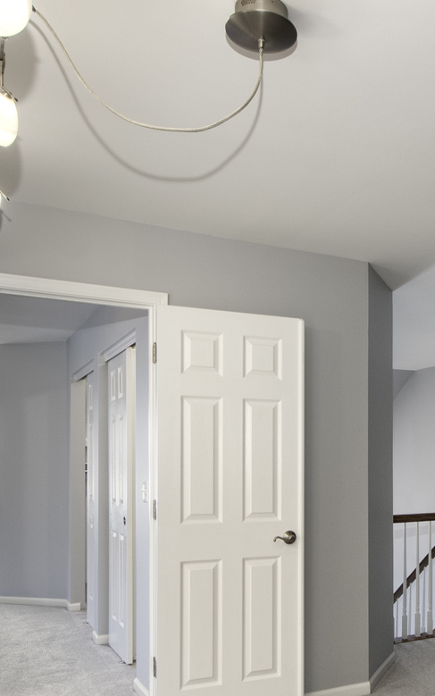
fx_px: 665
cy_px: 436
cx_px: 390
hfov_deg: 34.3
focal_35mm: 35
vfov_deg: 54.6
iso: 640
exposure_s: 1/250
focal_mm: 11
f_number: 9
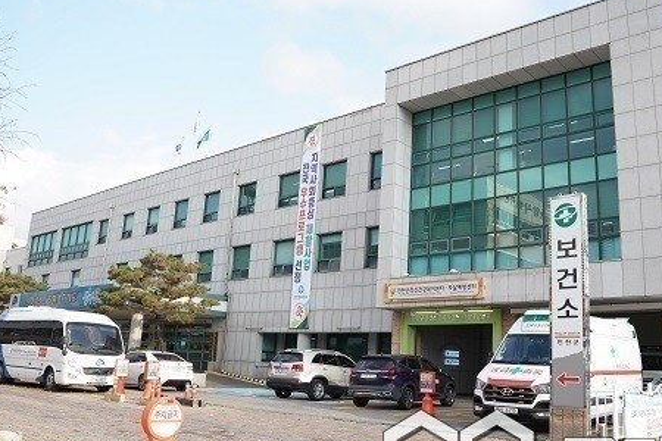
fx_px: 588
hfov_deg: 58.3
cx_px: 390
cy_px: 229
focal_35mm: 32
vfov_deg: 41.1
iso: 250
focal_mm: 24
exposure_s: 1/160
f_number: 8
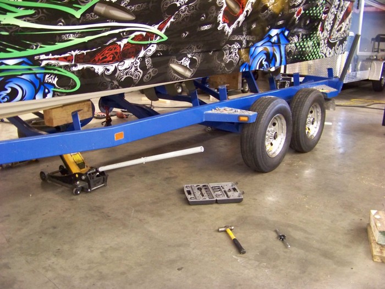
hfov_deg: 51.4
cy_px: 144
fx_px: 400
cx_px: 192
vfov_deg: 39.7
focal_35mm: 36
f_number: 2.8
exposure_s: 1/5
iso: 400
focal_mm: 5.85
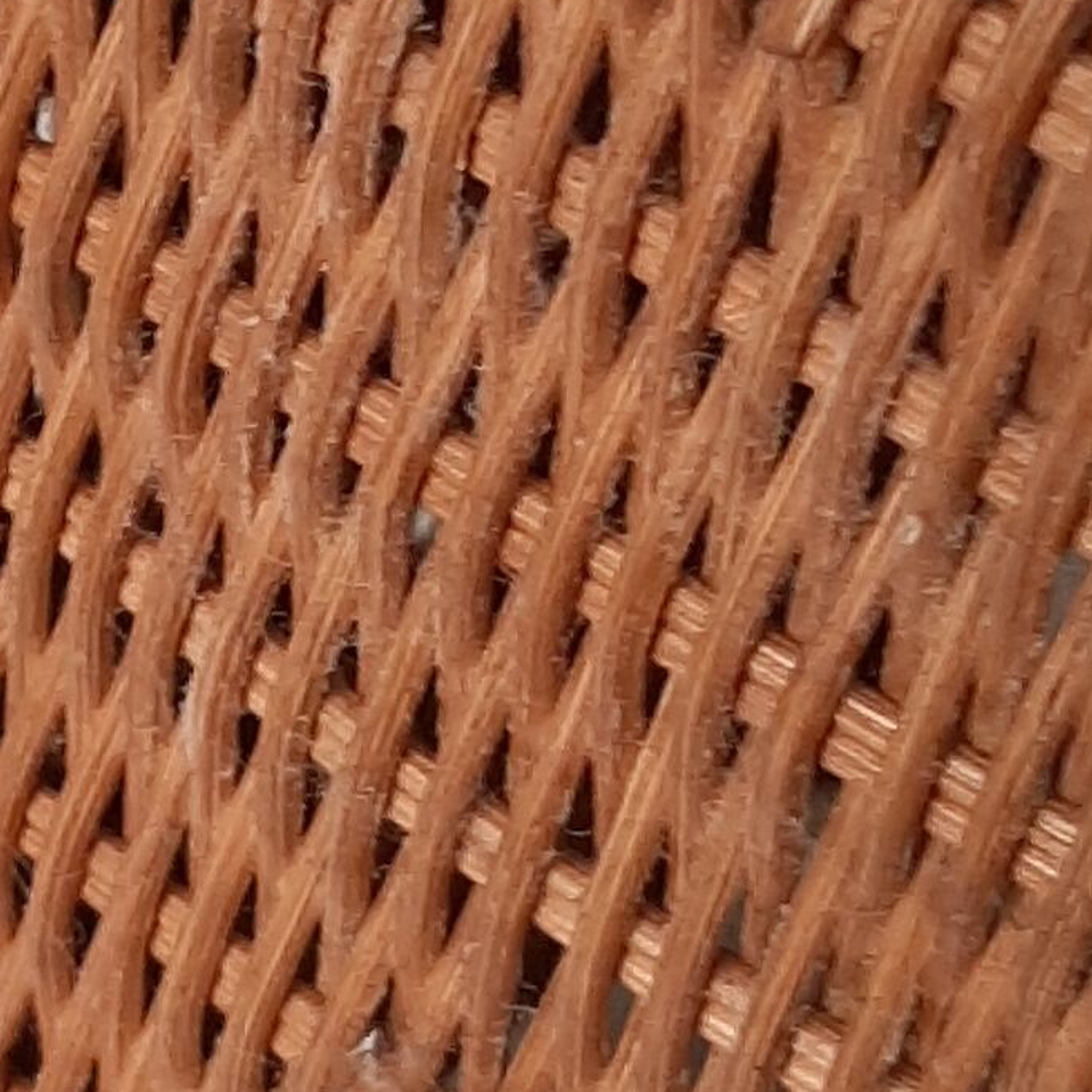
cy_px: 489
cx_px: 76
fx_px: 4818
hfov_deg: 12.8
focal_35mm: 135
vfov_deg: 12.9
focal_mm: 3.93
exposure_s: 1/50
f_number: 1.7
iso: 80
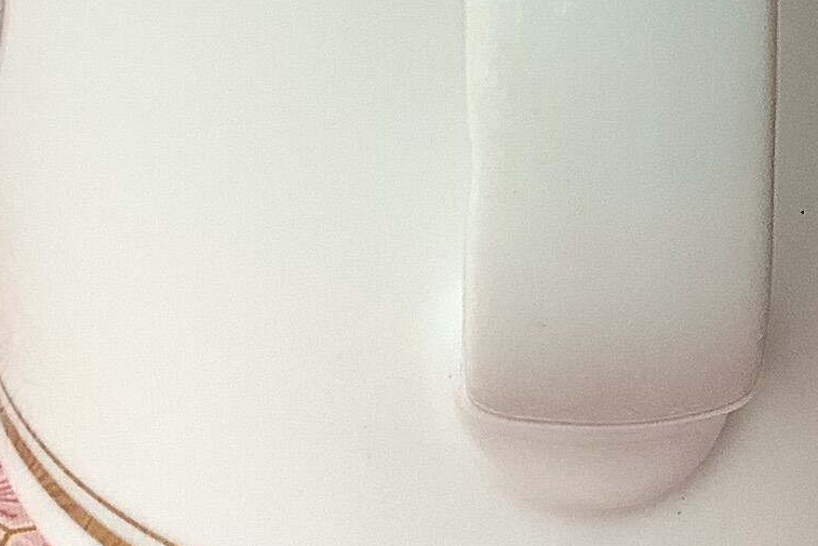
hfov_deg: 14.7
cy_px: -226
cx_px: 601
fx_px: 3159
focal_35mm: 139
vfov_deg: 9.6
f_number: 2.4
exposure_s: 1/60
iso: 50
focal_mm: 3.3
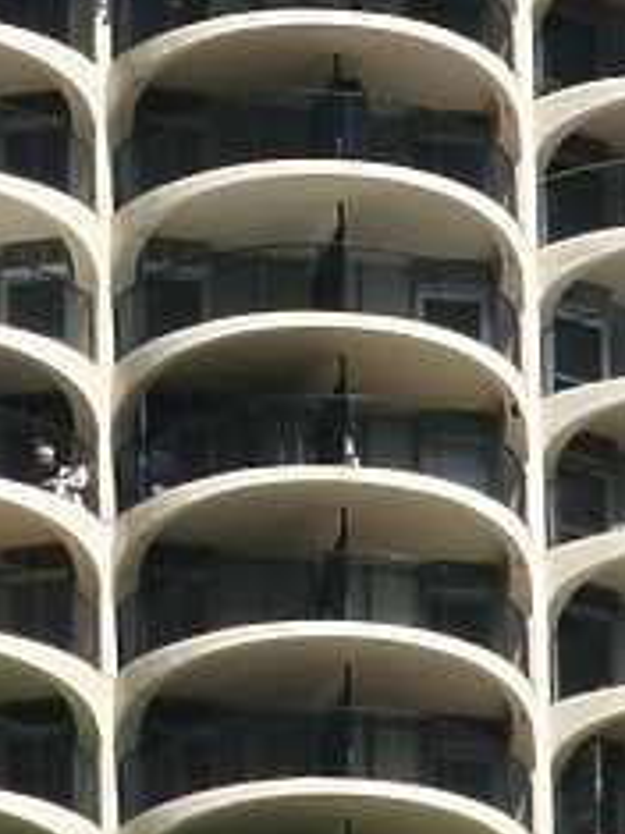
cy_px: 231
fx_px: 12843
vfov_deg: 3.7
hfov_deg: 2.8
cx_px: 140
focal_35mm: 533
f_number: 8
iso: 64
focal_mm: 28.23
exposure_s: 1/125
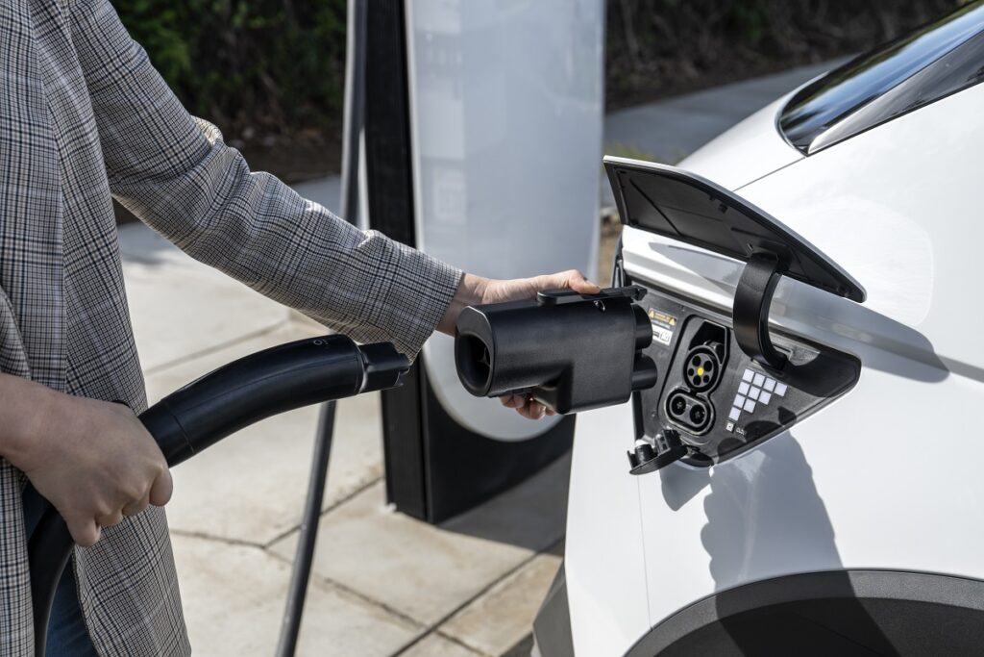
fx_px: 1148
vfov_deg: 31.9
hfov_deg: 46.4
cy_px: 328
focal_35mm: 42
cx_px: 492
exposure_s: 1/125
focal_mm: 42
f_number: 5
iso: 64
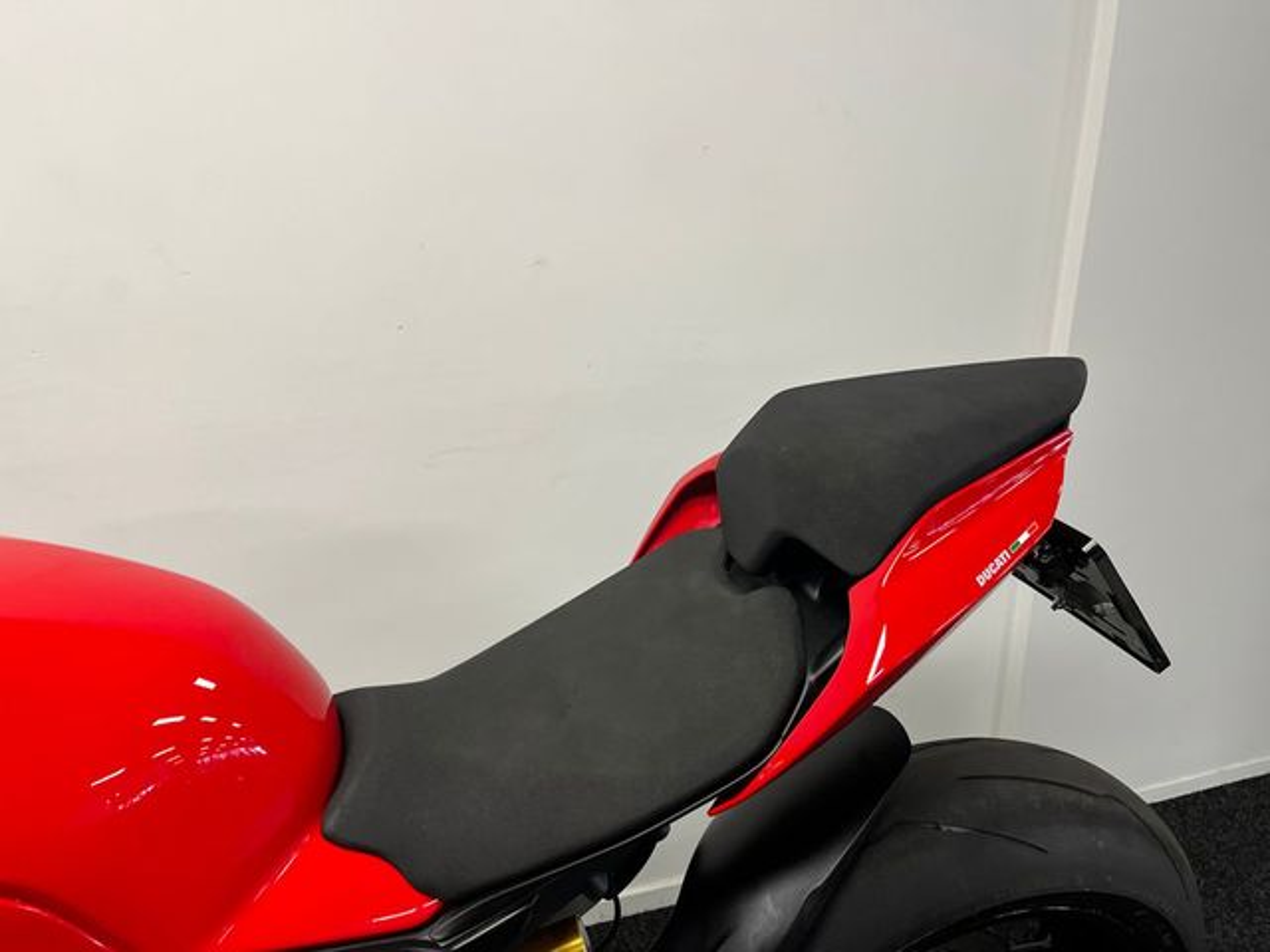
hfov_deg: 67.3
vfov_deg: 53.1
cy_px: 476
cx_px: 635
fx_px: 954
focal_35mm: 26
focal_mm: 5.1
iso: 125
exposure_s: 1/100
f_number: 1.6
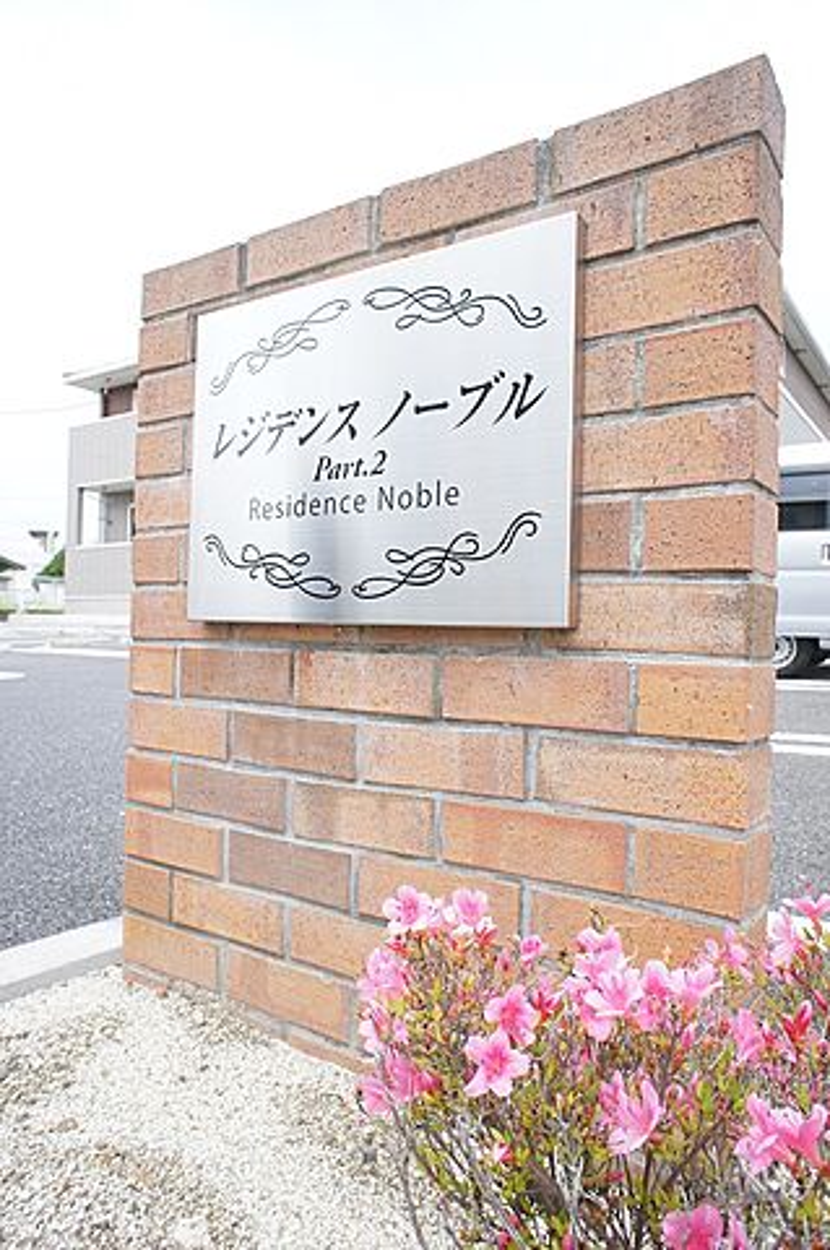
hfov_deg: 53.0
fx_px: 832
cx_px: 415
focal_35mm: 24
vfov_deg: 73.8
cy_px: 625
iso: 200
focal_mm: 16
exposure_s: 1/200
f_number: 6.3
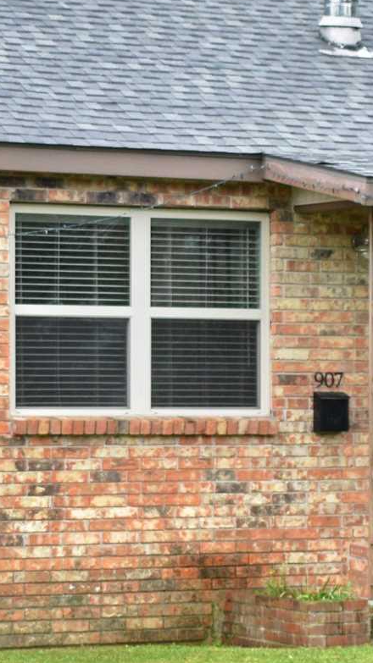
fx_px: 2604
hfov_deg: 8.2
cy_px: 394
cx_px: 198
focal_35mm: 148
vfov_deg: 14.5
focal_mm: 24
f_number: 3.8
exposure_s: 1/160
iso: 400
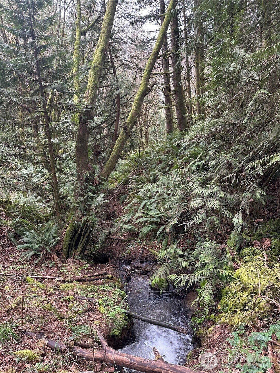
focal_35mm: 24
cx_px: 140
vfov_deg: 71.6
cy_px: 186
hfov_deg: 56.8
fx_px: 259
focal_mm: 6.86
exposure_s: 1/121
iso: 200
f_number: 1.78
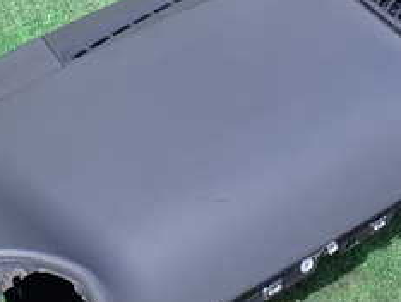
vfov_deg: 22.8
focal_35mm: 64
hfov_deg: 28.9
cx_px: 367
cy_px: 81
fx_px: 742
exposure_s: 1/250
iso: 100
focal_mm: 4.5
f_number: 2.8
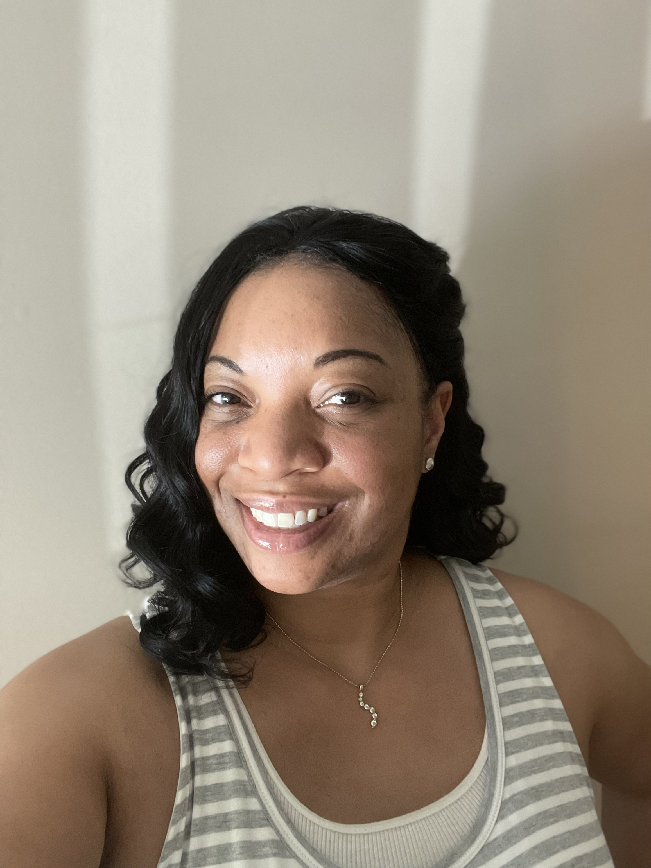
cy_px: 434
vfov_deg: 60.0
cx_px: 326
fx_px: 752
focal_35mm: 30
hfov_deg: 46.8
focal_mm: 2.71
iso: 400
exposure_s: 1/33
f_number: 2.2
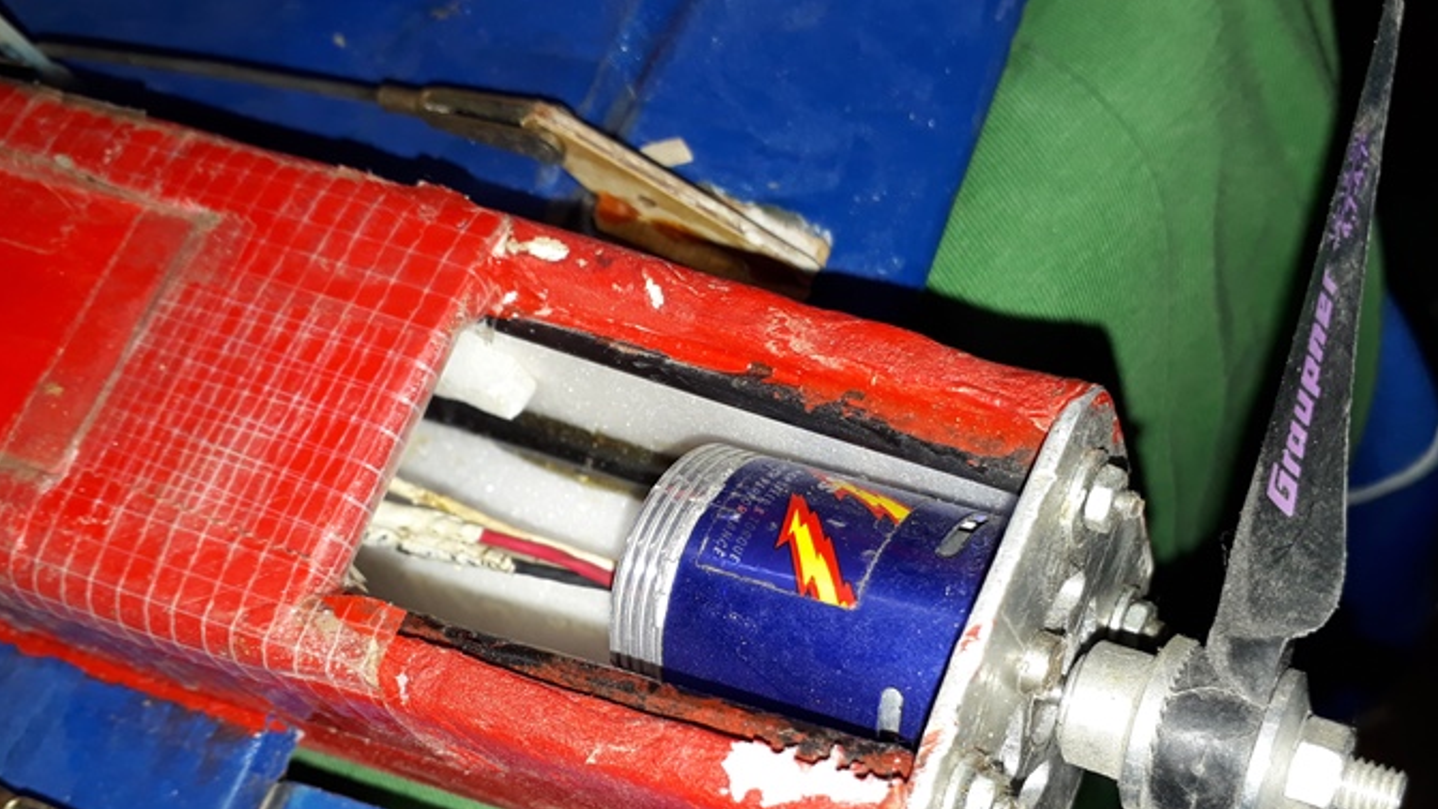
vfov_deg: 33.4
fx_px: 1335
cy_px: 537
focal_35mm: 35
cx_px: 762
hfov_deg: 56.6
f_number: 1.9
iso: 40
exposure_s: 1/111
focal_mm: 3.6
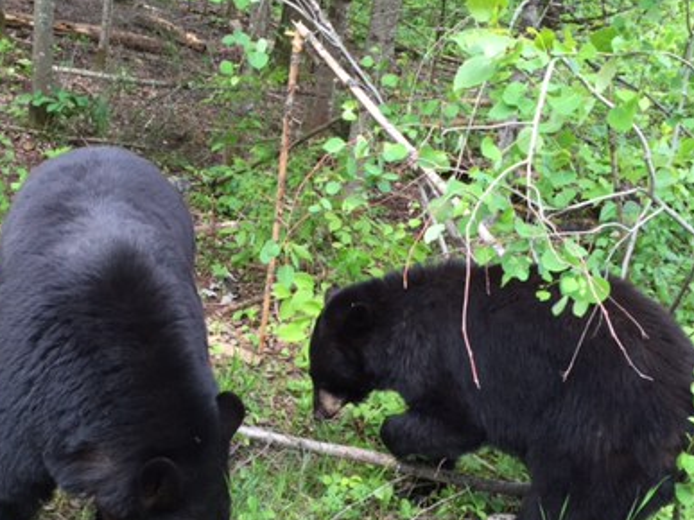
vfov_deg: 30.2
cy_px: 310
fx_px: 962
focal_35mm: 48
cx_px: 346
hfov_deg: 39.7
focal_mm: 4.15
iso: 40
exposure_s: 1/120
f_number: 2.2
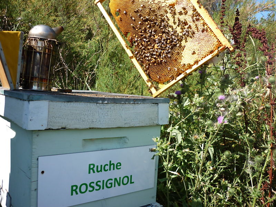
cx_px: 138
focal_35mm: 33
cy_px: 104
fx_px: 263
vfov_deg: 42.9
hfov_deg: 55.4
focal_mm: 5.5
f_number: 2.8
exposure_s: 1/640
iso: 80
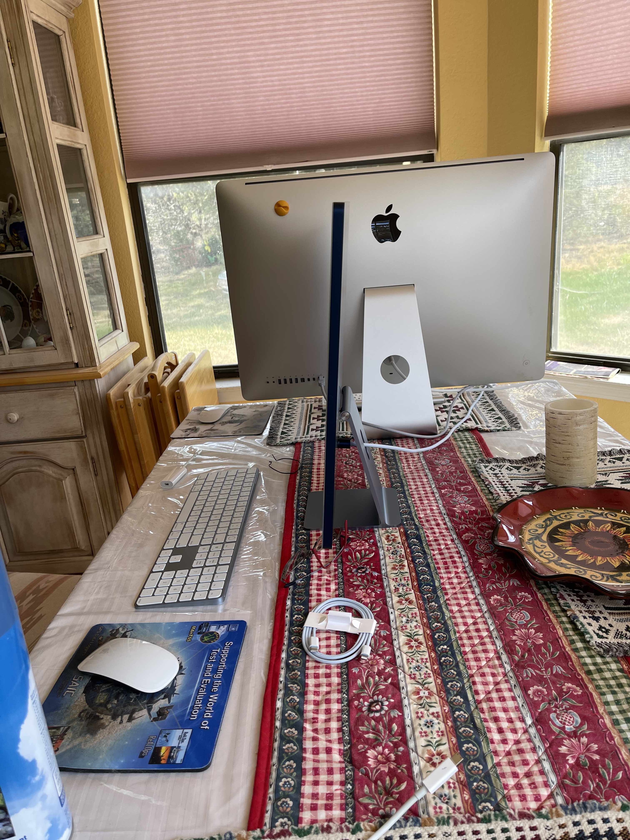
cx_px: 315
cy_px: 420
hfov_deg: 53.1
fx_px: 631
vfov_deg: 67.3
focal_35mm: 26
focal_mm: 5.1
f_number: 1.6
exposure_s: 1/231
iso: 32
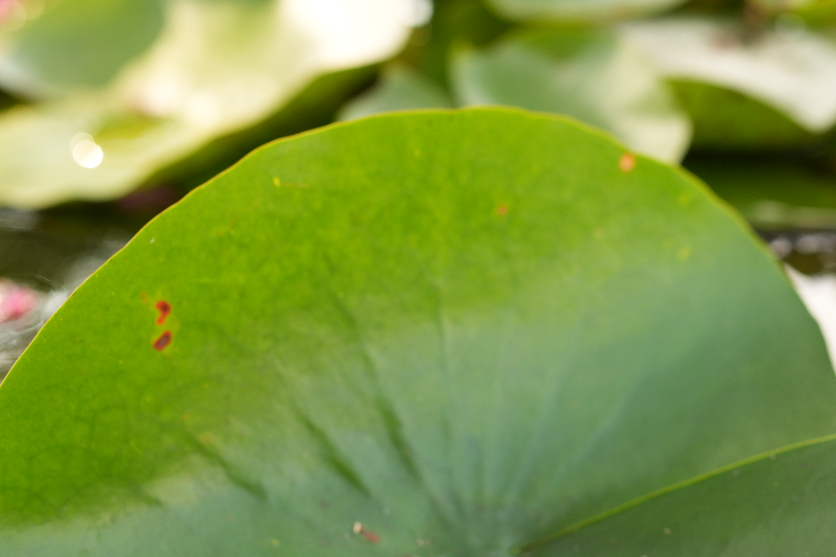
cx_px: 514
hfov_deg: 31.8
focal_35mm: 63
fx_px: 1461
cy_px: 490
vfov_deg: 21.2
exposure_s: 1/125
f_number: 2.8
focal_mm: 23
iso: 100
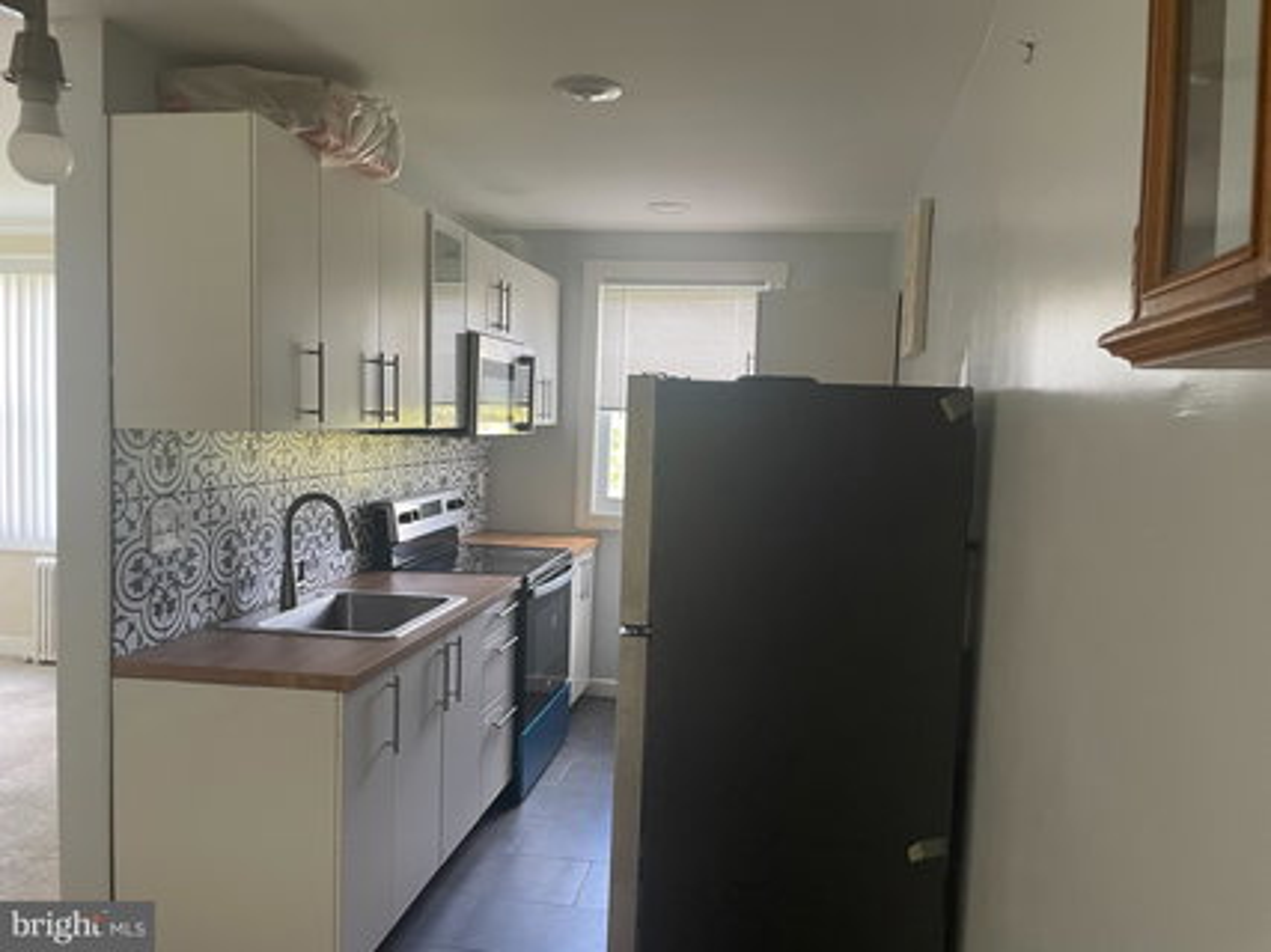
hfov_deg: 67.3
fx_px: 954
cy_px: 476
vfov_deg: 53.0
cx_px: 636
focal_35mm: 26
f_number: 1.6
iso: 125
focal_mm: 4.2
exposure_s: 1/60
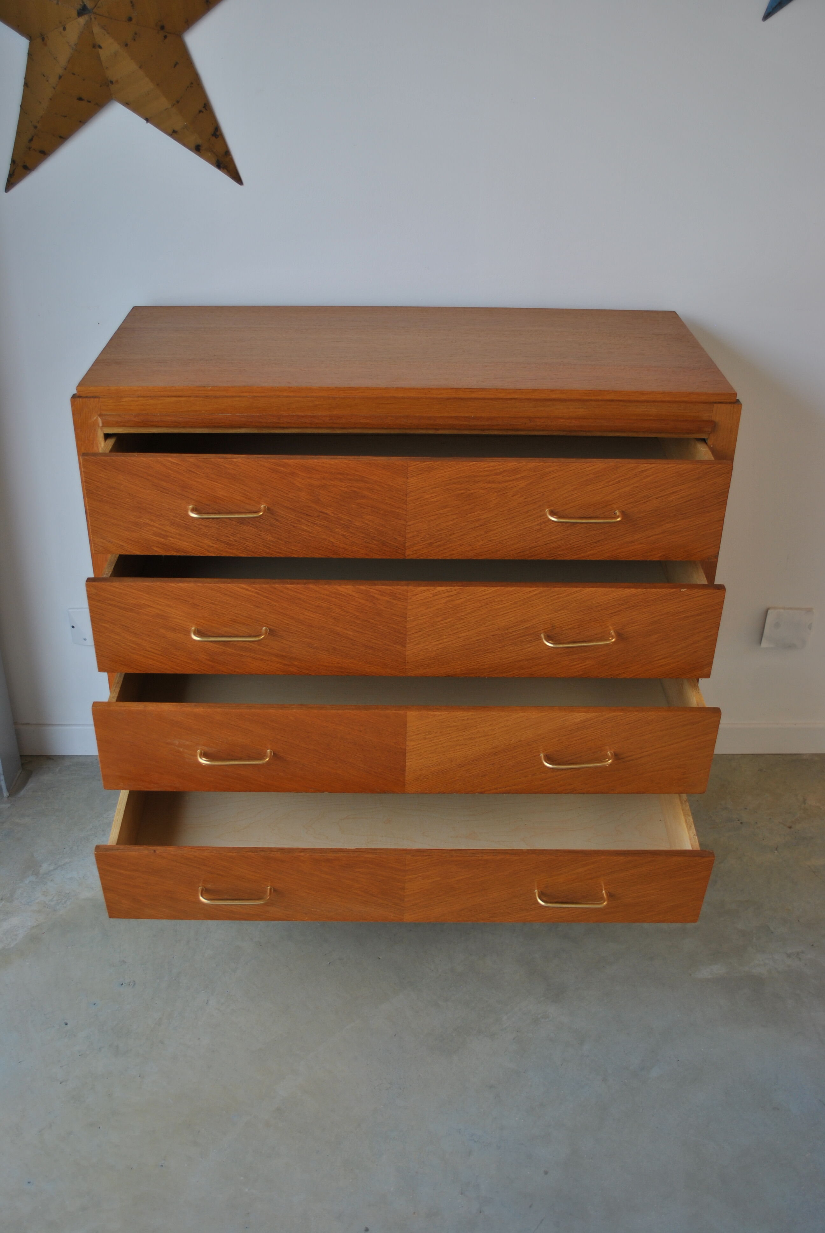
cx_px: 412
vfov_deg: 57.2
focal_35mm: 33
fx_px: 1131
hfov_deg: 40.1
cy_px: 616
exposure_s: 1/60
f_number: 4
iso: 100
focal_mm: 22
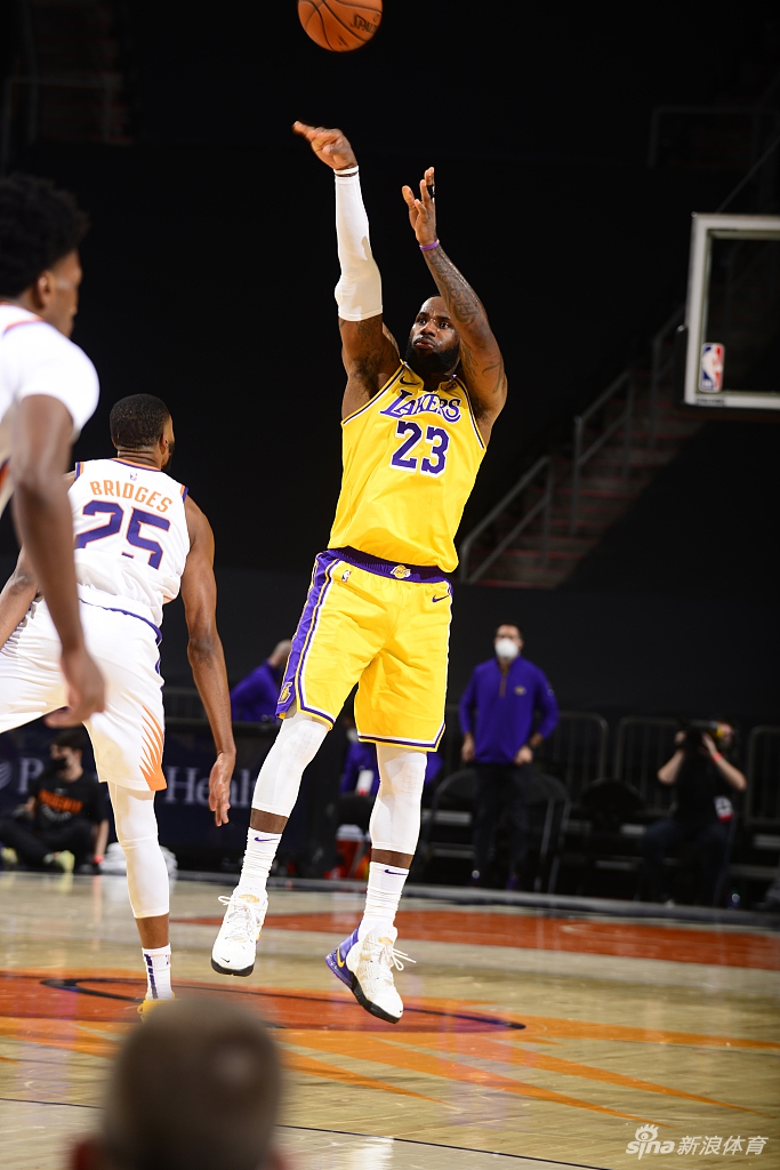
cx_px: 390
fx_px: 6497
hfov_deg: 6.9
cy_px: 585
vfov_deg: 10.3
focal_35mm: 200
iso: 200
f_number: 5.6
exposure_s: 1/250
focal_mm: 200
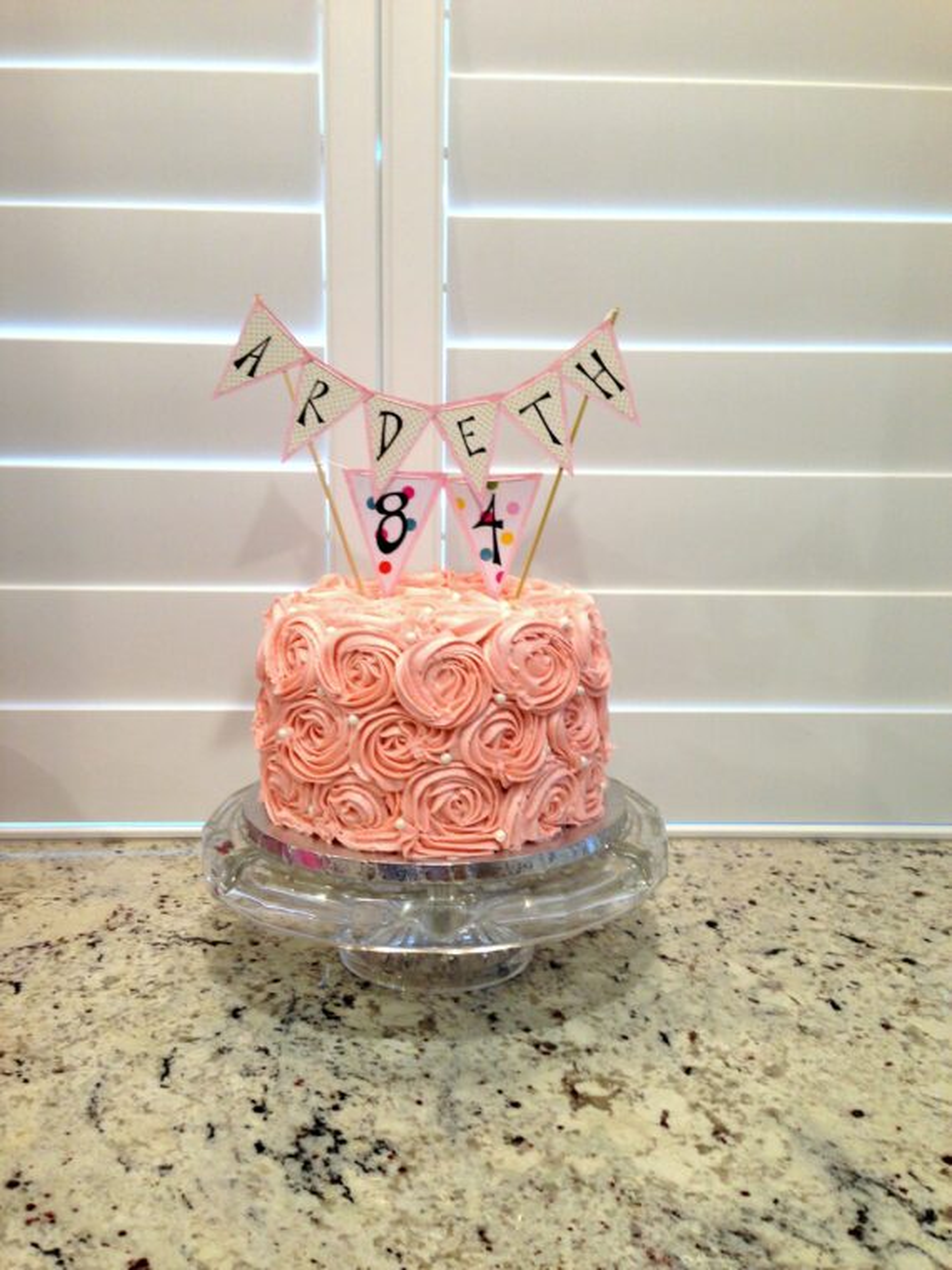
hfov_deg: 42.9
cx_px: 476
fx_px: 1210
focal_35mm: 33
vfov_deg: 55.4
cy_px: 635
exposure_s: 1/20
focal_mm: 4.12
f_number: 2.4
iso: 50
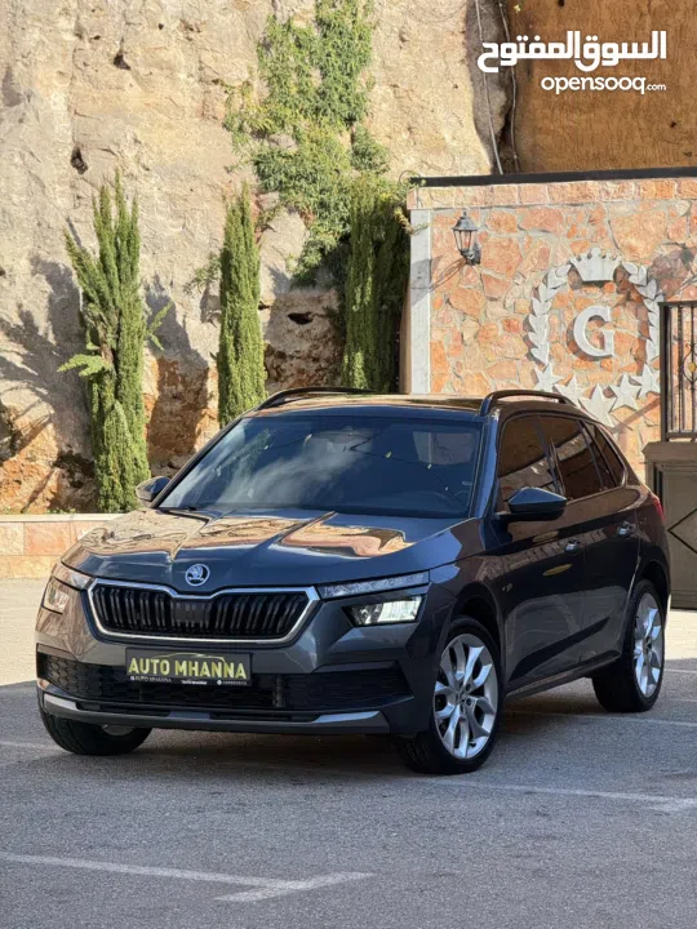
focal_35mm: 120
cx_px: 348
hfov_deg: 12.3
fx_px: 3222
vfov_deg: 16.4
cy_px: 464
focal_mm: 15.66
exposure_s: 1/632
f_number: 2.8
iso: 50
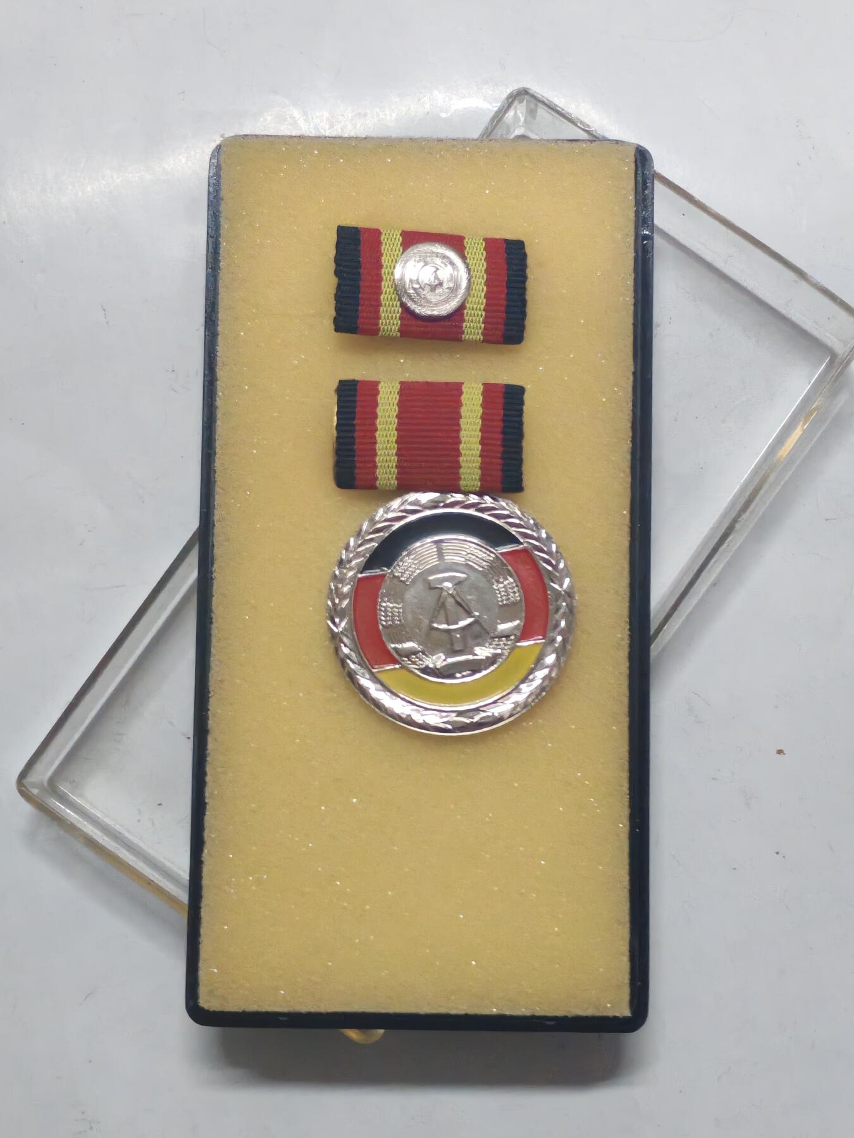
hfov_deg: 21.6
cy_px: 569
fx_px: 2237
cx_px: 427
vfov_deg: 28.6
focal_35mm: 68
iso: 800
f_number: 1.95
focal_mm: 5.52
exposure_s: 1/33
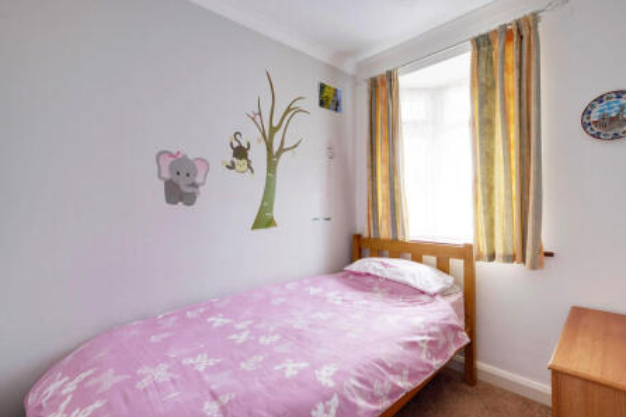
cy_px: 210
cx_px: 319
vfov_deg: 73.7
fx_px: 278
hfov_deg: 96.7
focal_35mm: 16
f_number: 9
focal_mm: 10
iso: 400
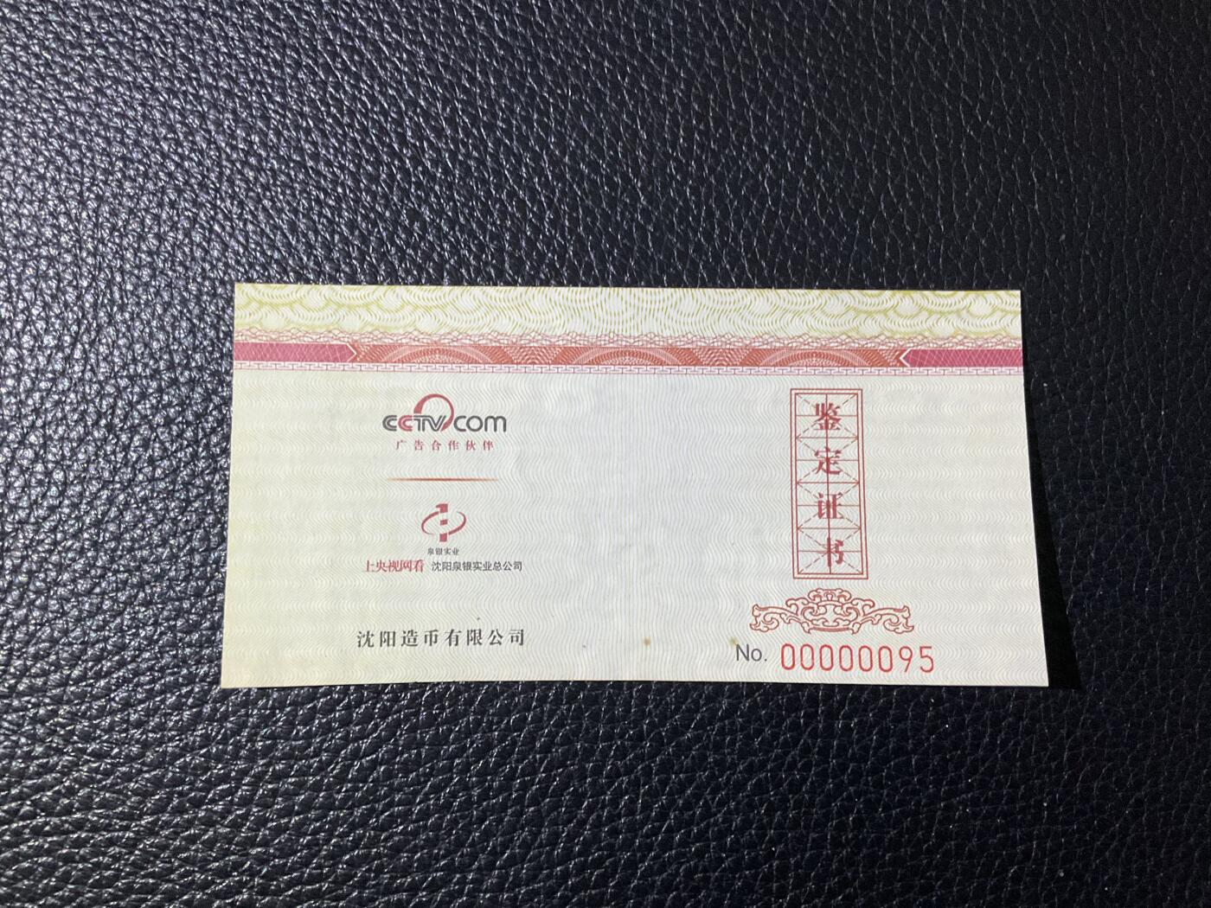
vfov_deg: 48.2
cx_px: 606
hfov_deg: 61.7
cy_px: 454
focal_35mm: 29
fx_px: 1015
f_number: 1.8
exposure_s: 1/50
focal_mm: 3
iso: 160
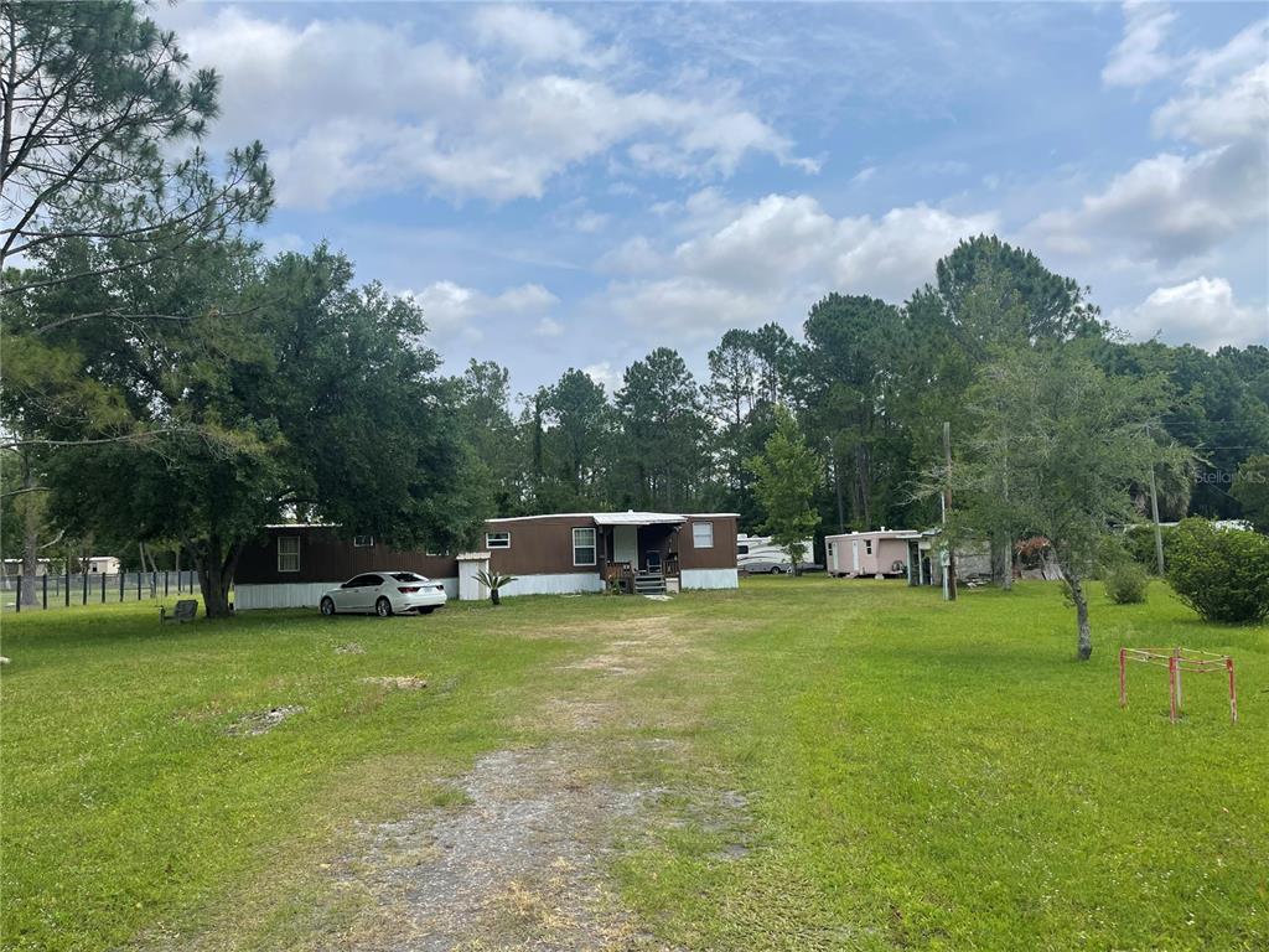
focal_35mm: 26
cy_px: 476
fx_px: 953
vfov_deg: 53.1
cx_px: 634
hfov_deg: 67.3
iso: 32
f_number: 1.6
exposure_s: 1/4902
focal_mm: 5.1
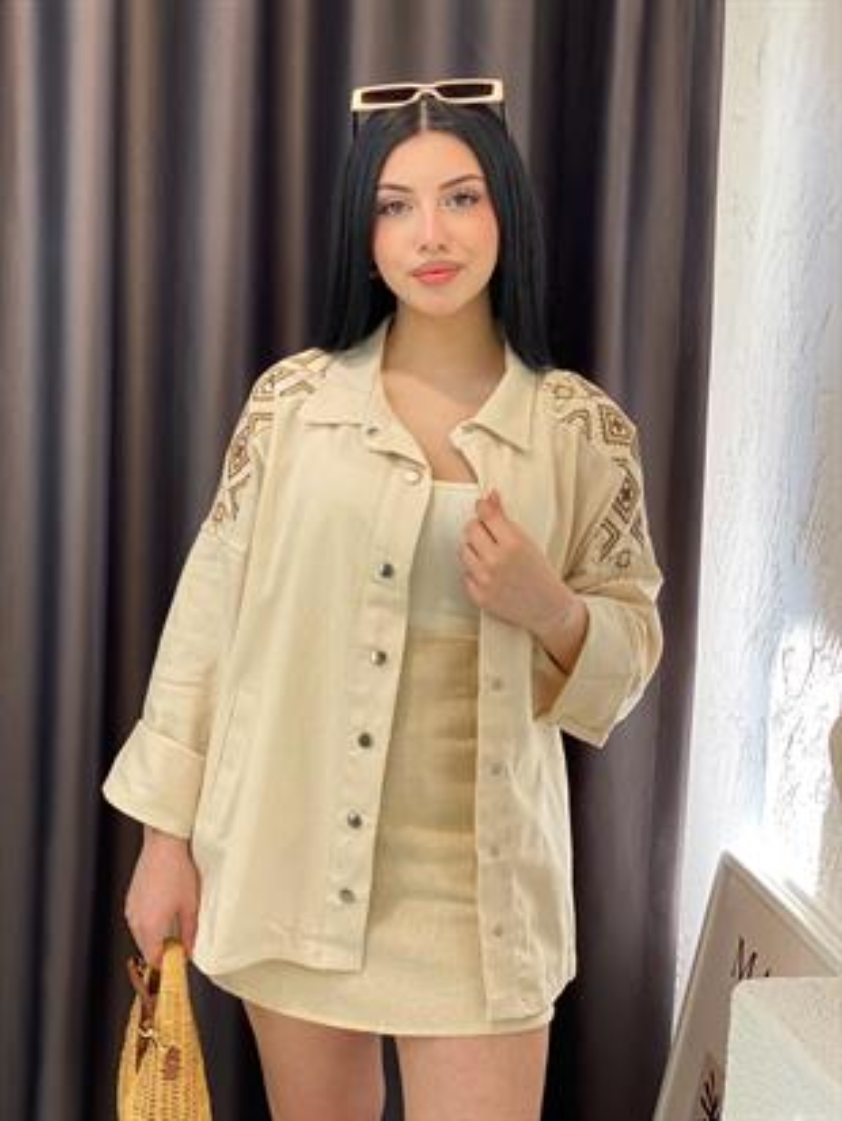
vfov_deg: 36.8
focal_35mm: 52
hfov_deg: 28.0
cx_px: 421
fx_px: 1686
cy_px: 560
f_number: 2
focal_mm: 6
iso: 80
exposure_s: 1/122
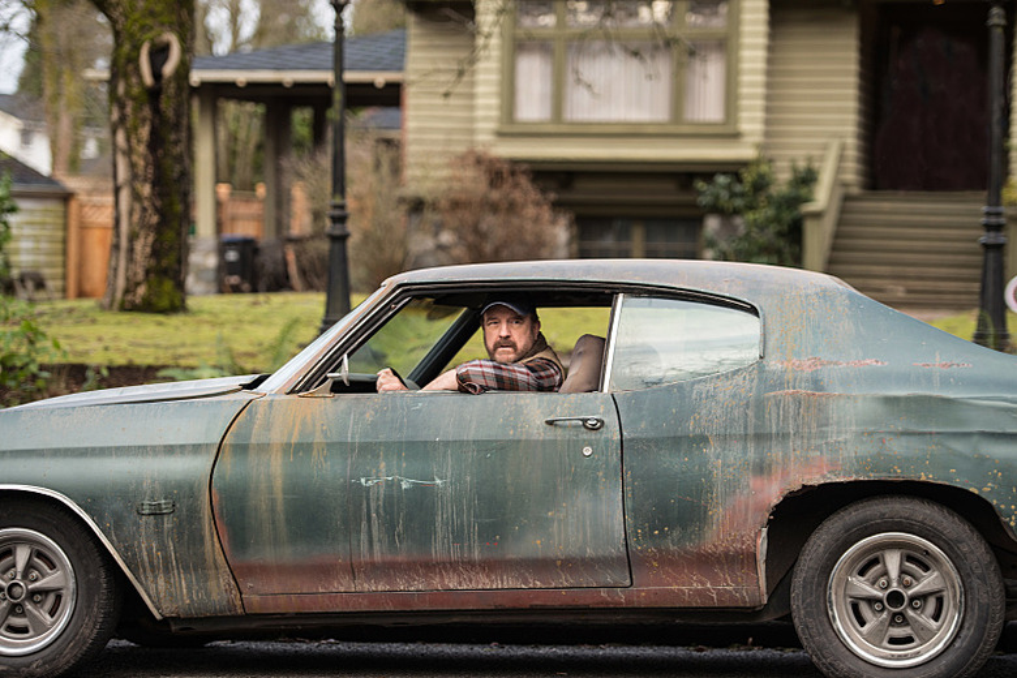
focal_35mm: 102
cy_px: 339
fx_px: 2881
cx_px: 508
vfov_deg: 13.4
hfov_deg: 20.0
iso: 160
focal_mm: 102
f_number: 2.8
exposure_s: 1/125
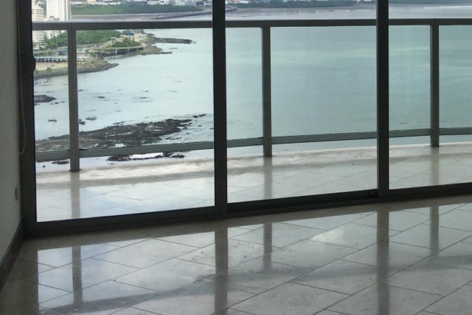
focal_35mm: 67
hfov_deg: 27.9
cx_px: 495
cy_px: 37
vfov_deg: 20.0
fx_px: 878
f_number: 2.2
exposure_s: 1/1068
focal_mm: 4.15
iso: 25
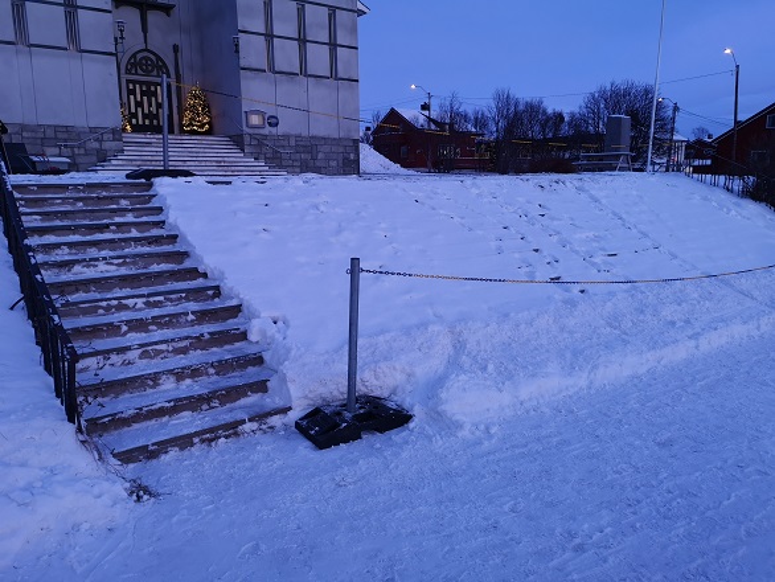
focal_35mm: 27
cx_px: 388
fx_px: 605
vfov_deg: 51.4
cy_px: 291
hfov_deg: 65.3
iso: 100
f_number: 1.8
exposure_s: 1/50
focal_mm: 5.58
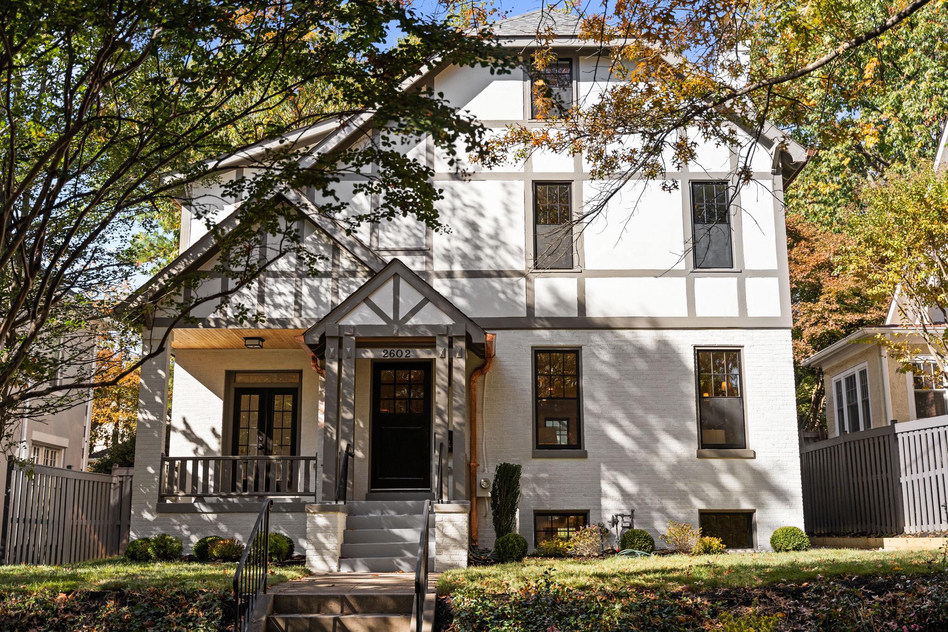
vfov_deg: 34.8
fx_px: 1008
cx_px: 474
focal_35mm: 38
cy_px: 316
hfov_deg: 50.4
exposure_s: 1/2500
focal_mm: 38.3
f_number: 2.8
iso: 200
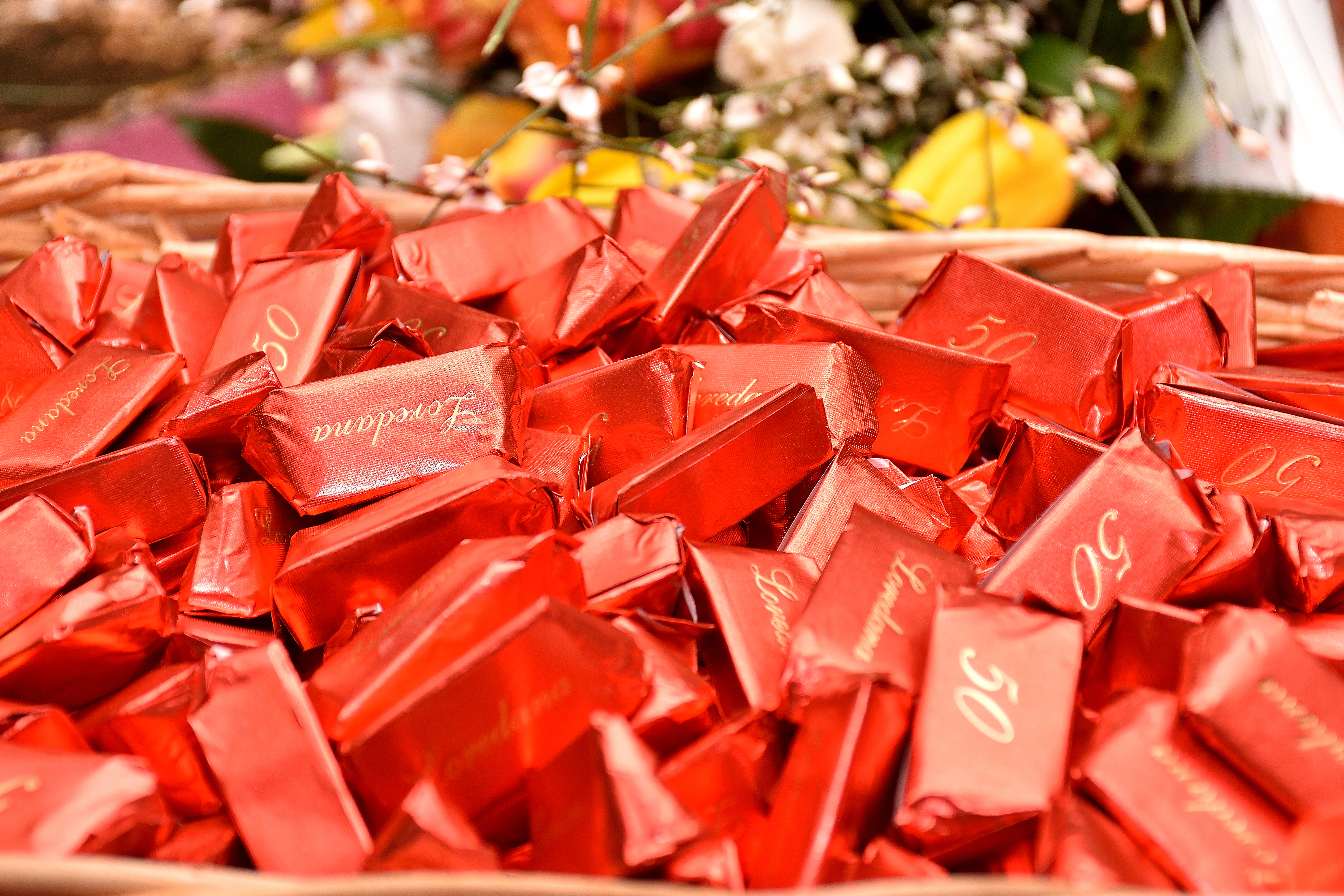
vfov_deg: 16.3
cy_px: 448
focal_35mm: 84
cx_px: 672
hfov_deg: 24.2
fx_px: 3136
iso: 200
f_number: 6.3
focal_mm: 56
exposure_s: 1/125
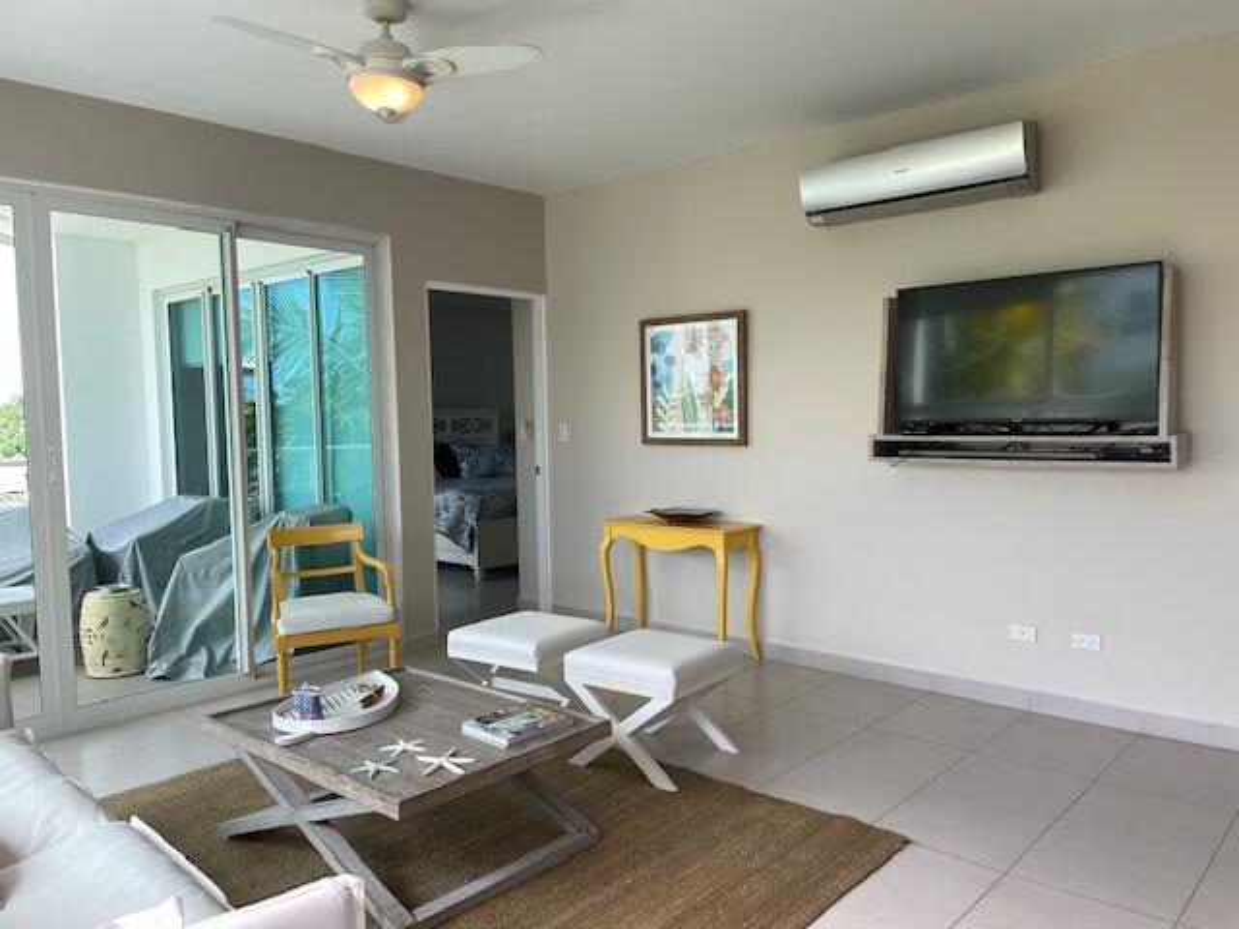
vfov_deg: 53.1
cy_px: 464
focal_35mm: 26
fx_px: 931
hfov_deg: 67.3
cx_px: 620
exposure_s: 1/352
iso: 32
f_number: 1.6
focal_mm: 4.2
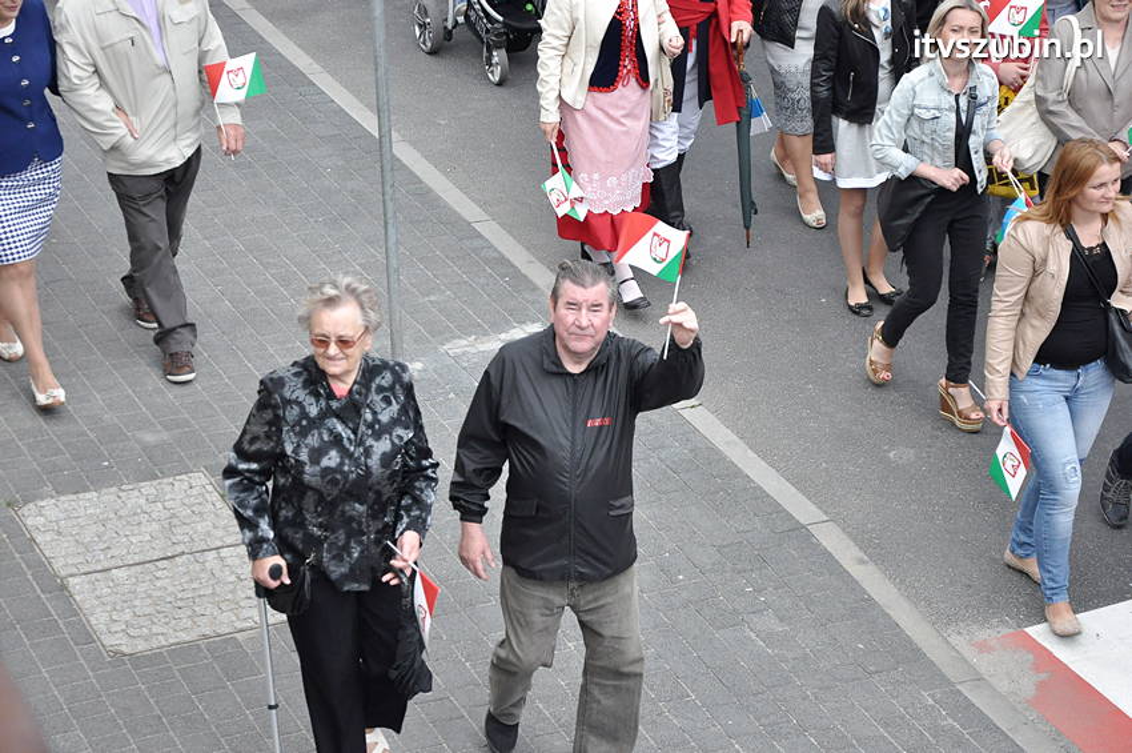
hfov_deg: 20.6
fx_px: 3110
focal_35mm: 99
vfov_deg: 13.8
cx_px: 566
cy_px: 376
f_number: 6.3
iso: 1250
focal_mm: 66
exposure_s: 1/640
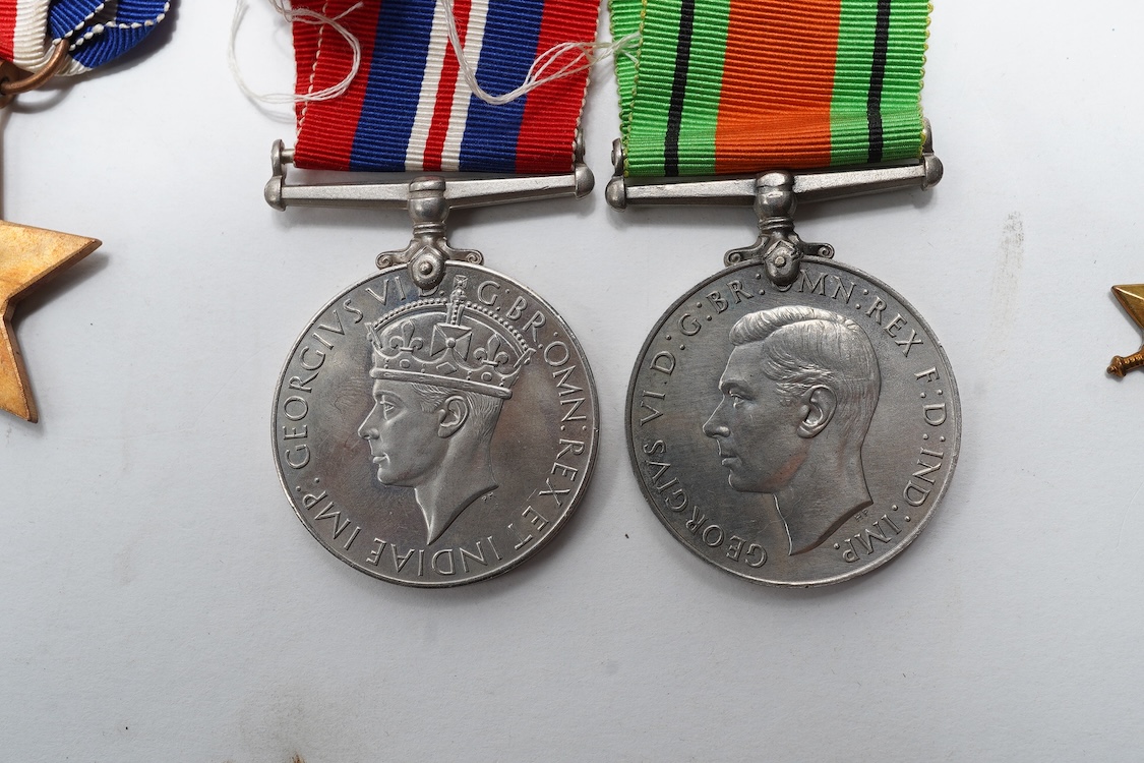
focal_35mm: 45
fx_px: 1430
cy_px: 382
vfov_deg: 29.9
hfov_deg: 43.6
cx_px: 572
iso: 100
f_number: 18
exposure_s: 1/100
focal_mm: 30
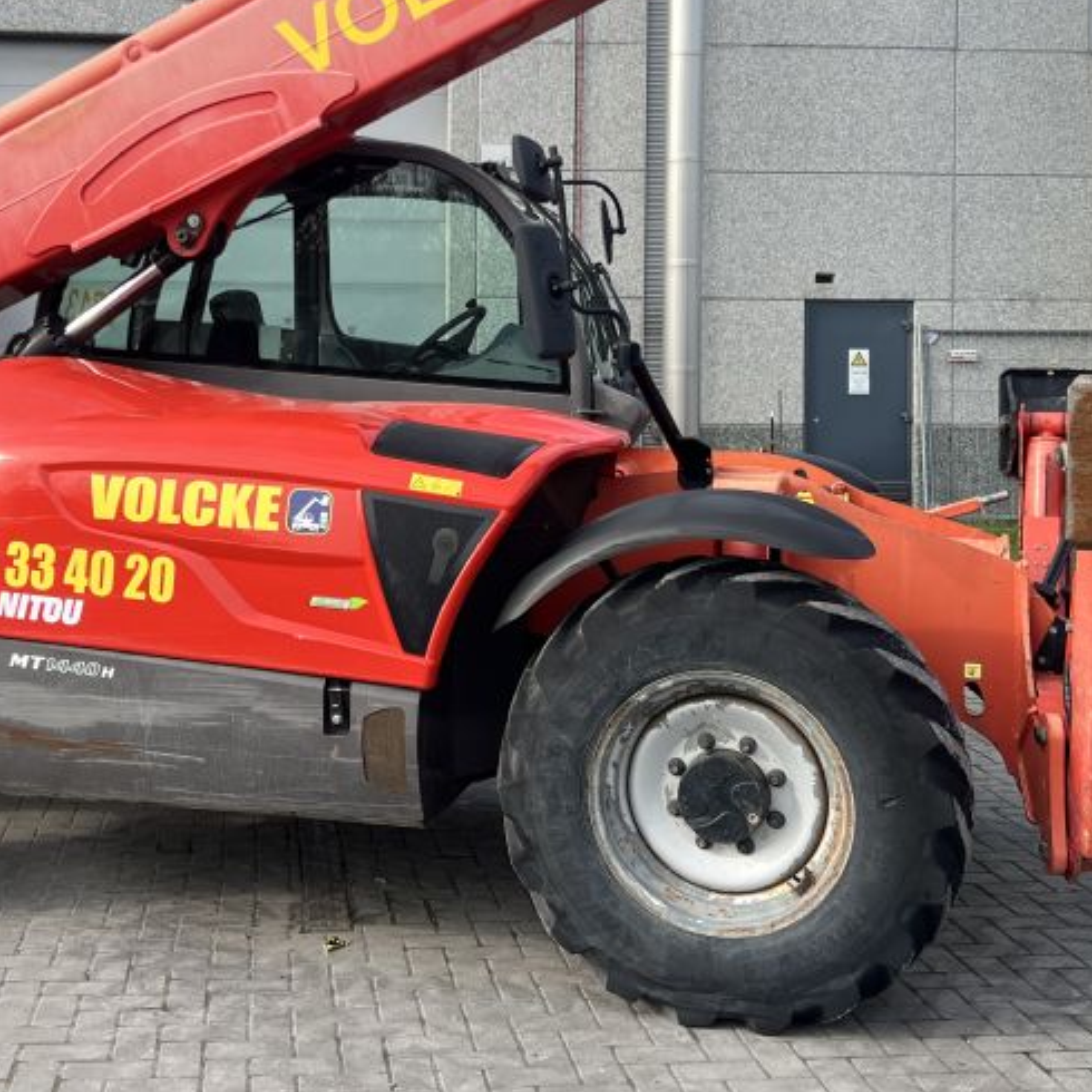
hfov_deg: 35.2
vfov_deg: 35.0
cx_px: 406
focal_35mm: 48
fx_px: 1713
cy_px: 365
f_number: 1.5
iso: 50
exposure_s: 1/1808
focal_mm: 5.7
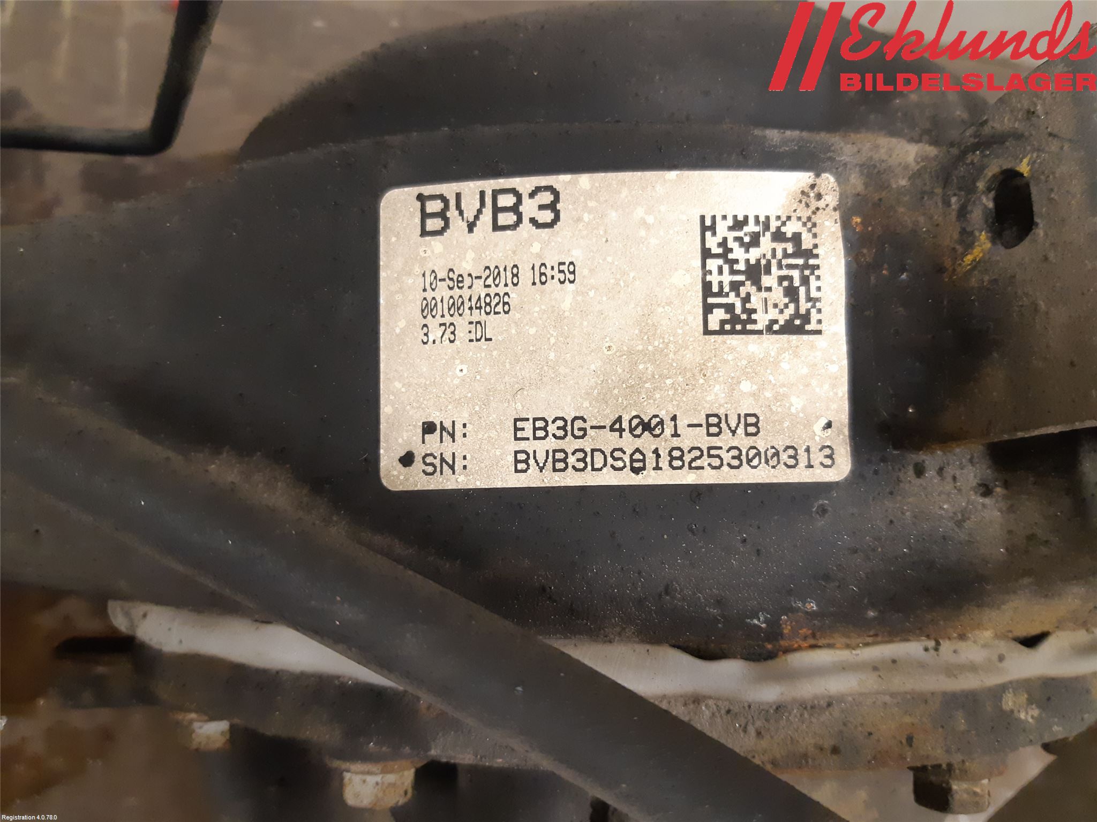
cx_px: 548
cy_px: 411
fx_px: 824
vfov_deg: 53.1
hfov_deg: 67.3
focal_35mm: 26
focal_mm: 3.93
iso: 320
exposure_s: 1/50
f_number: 1.7
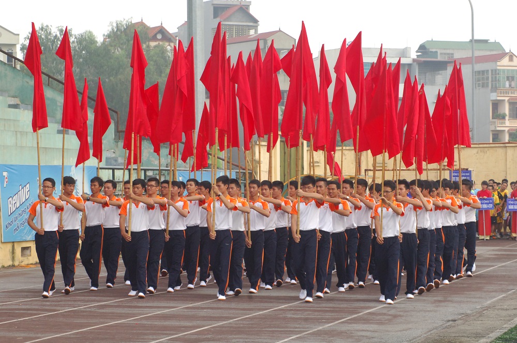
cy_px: 172
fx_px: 2044
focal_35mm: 142
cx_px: 258
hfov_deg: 14.4
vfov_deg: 9.6
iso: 800
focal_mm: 95
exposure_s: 1/500
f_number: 11
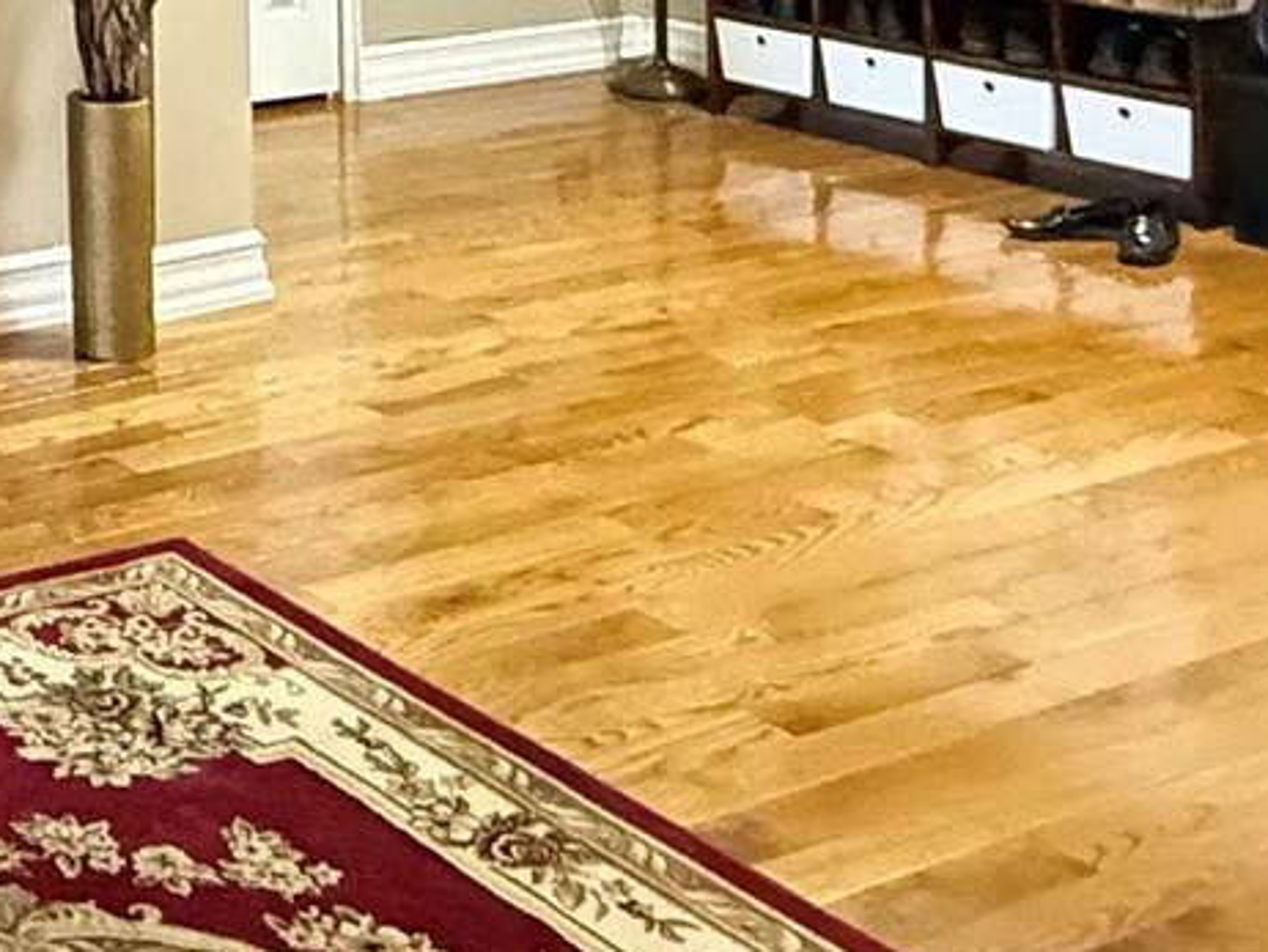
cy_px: -395
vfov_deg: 20.8
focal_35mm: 62
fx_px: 2272
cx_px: -497
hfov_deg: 25.5
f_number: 2.2
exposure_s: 1/40
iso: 1000
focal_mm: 2.22
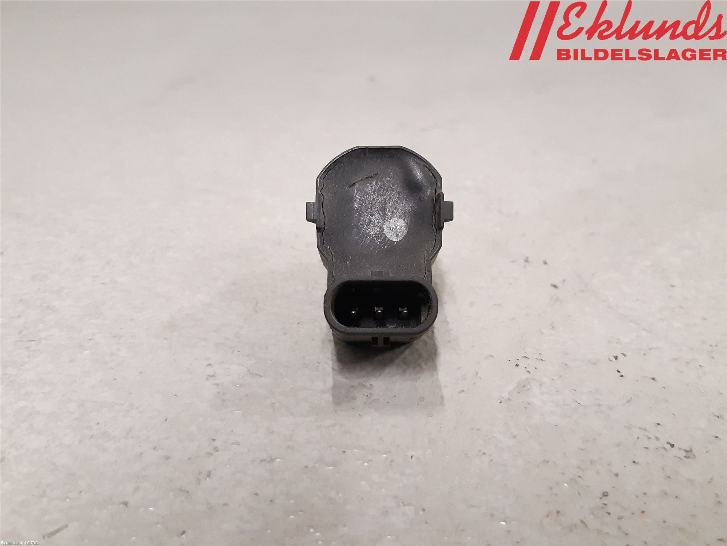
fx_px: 546
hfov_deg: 67.3
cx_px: 364
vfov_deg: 53.1
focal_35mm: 26
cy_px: 273
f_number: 1.7
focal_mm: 3.93
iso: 250
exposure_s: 1/50
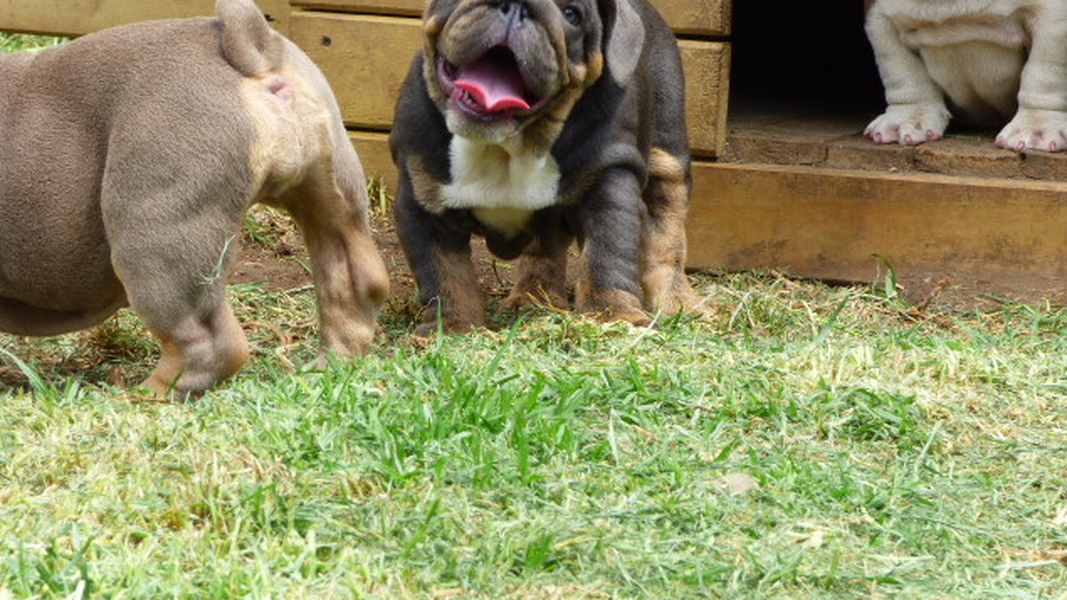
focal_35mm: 167
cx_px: 533
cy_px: 224
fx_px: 4724
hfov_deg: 12.9
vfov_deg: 7.3
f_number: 5.3
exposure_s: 1/100
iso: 100
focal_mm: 24.7
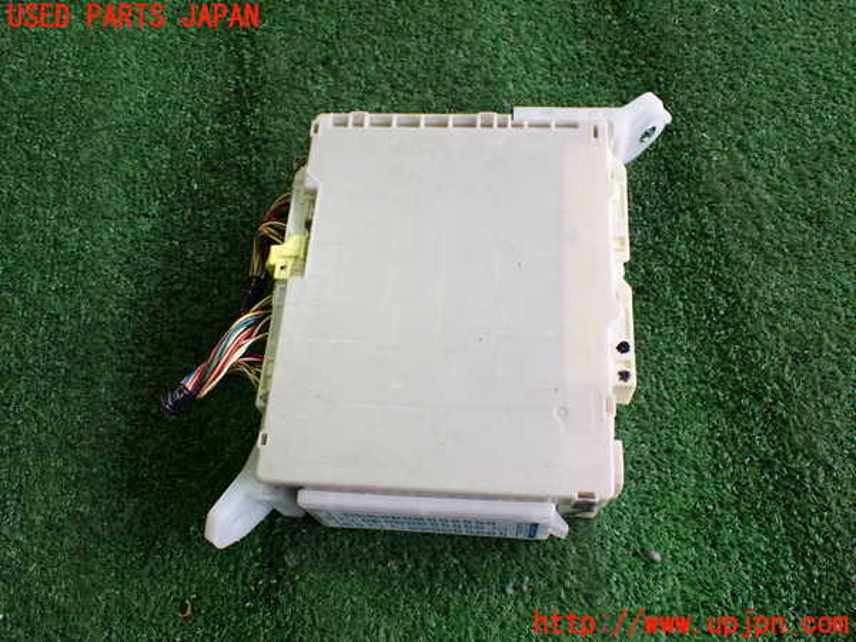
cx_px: 428
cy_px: 321
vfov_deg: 46.8
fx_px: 742
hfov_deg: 60.0
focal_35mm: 30
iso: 400
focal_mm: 5.4
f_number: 2.3
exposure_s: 1/125
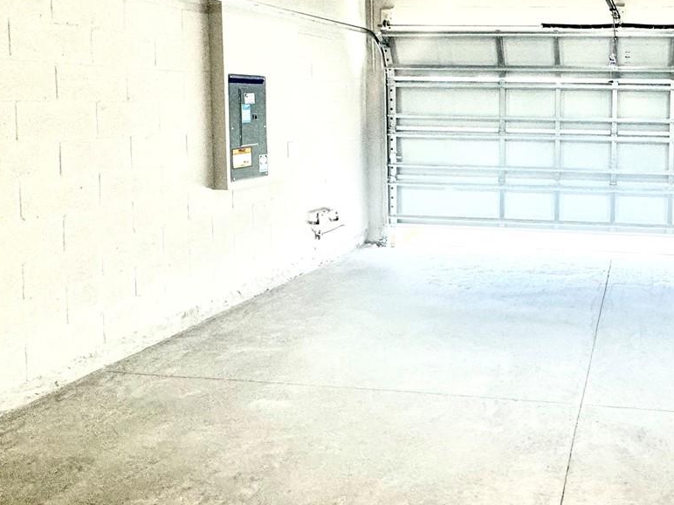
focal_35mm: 29
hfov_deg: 54.6
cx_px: 592
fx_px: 565
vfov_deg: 46.7
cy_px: 136
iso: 250
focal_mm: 2.22
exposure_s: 1/60
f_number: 2.2
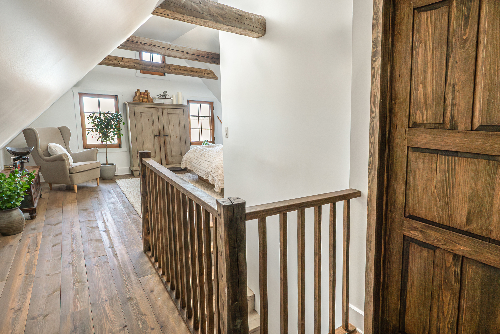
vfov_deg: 59.5
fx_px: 292
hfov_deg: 81.2
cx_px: 250
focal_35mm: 21
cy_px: 167
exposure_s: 1/50
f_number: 8
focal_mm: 14
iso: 800
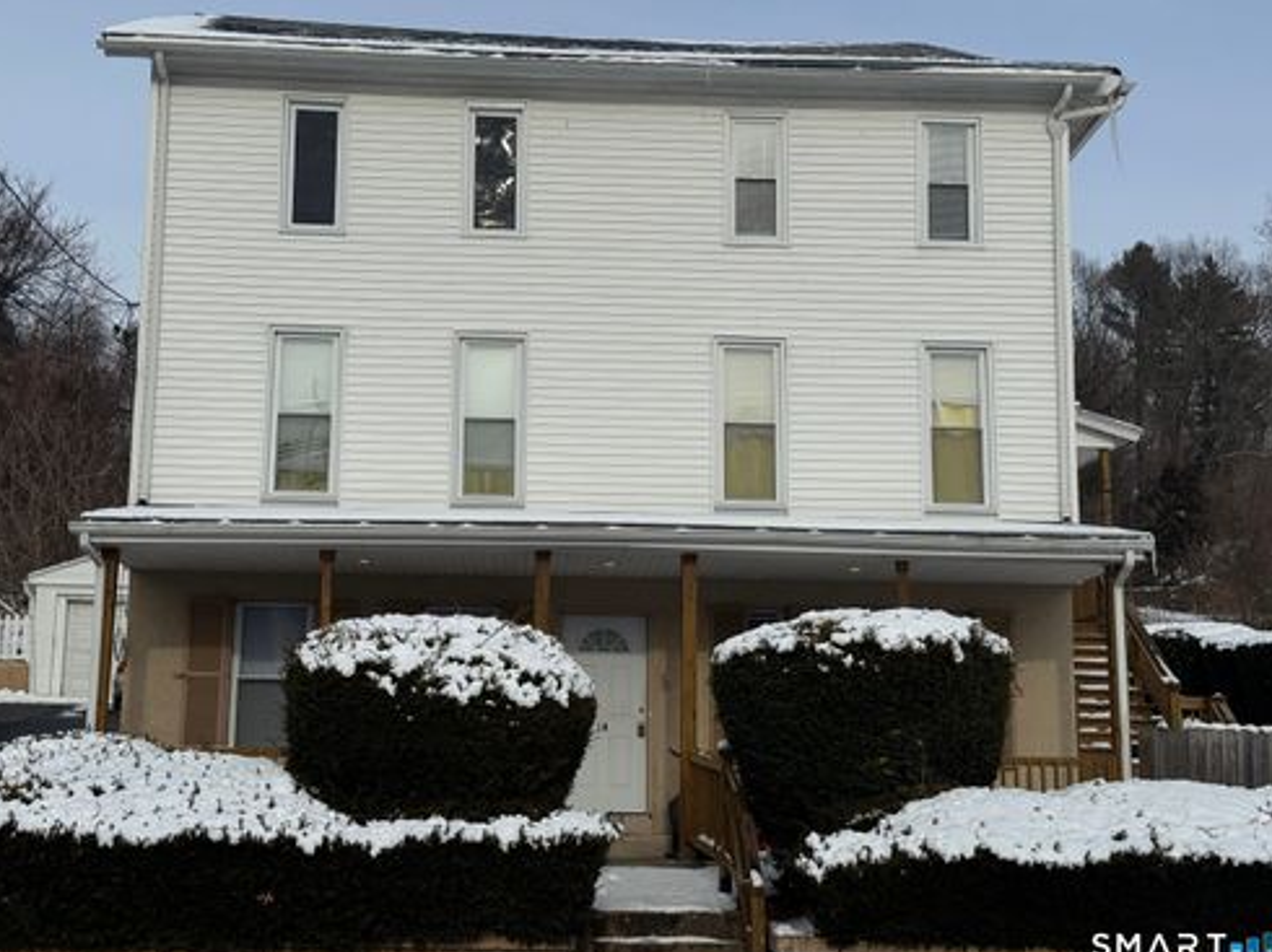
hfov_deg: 38.9
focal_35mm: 49
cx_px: 636
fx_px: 1800
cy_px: 481
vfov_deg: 29.7
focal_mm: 6.76
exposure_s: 1/6410
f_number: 1.78
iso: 64
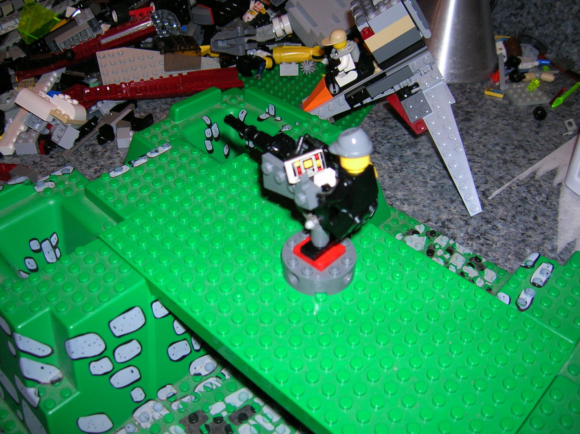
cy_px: 217
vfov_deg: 41.7
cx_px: 290
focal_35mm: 34
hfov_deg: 54.0
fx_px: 569
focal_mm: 5.7
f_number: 2.9
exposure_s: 1/60.1
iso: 50
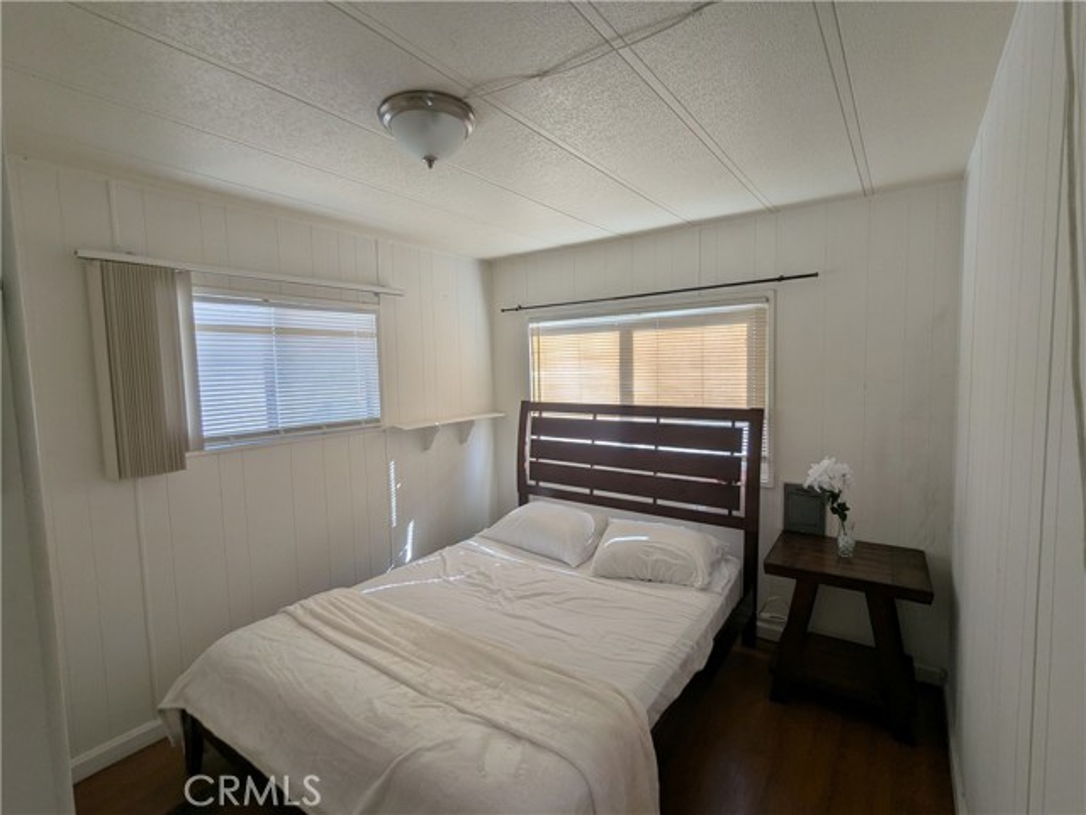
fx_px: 502
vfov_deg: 78.1
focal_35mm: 16
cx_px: 543
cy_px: 408
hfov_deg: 94.5
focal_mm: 2.35
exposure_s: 1/257
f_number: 2.2
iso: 55
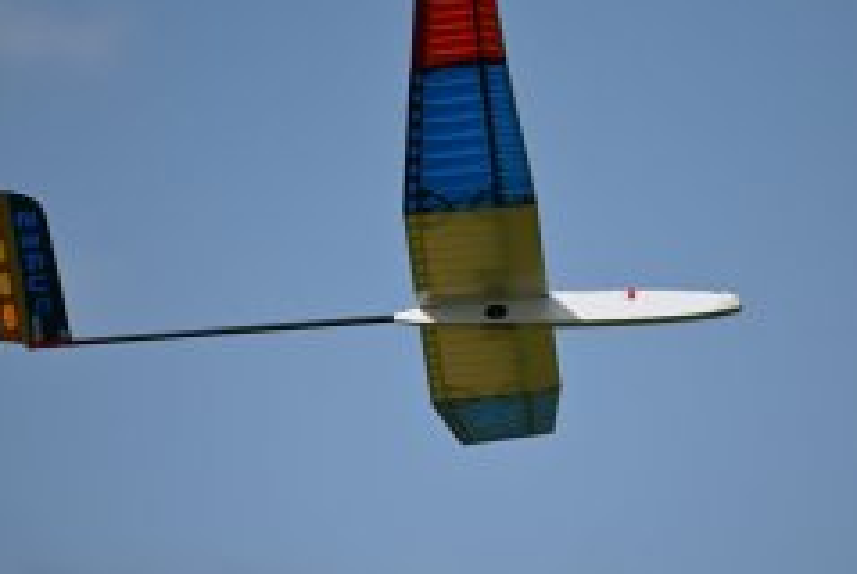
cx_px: 482
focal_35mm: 831
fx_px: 19806
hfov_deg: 2.5
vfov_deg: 1.7
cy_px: 377
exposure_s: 1/3200
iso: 320
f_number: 6.3
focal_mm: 400
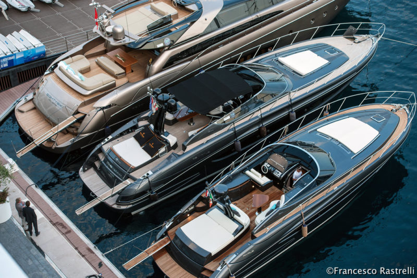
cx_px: 208
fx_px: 810
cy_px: 139
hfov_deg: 28.9
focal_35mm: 70
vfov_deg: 19.4
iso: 1000
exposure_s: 1/125
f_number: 4.5
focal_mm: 70
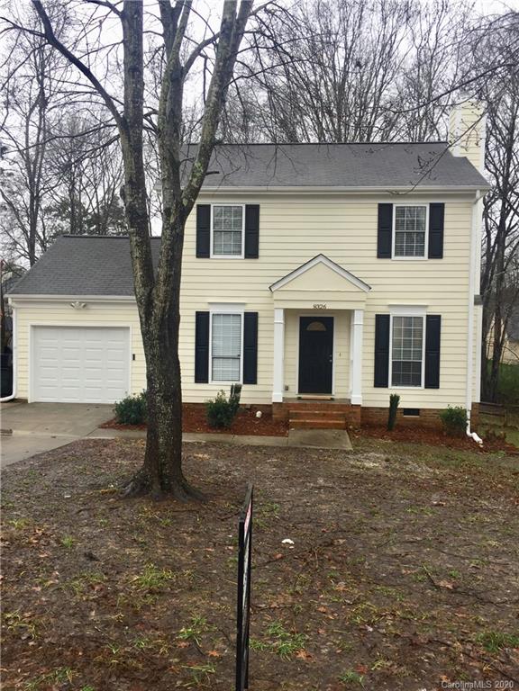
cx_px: 260
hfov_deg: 48.2
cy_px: 346
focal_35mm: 29
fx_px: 580
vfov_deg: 61.7
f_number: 2.2
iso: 32
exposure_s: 1/193
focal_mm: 4.15
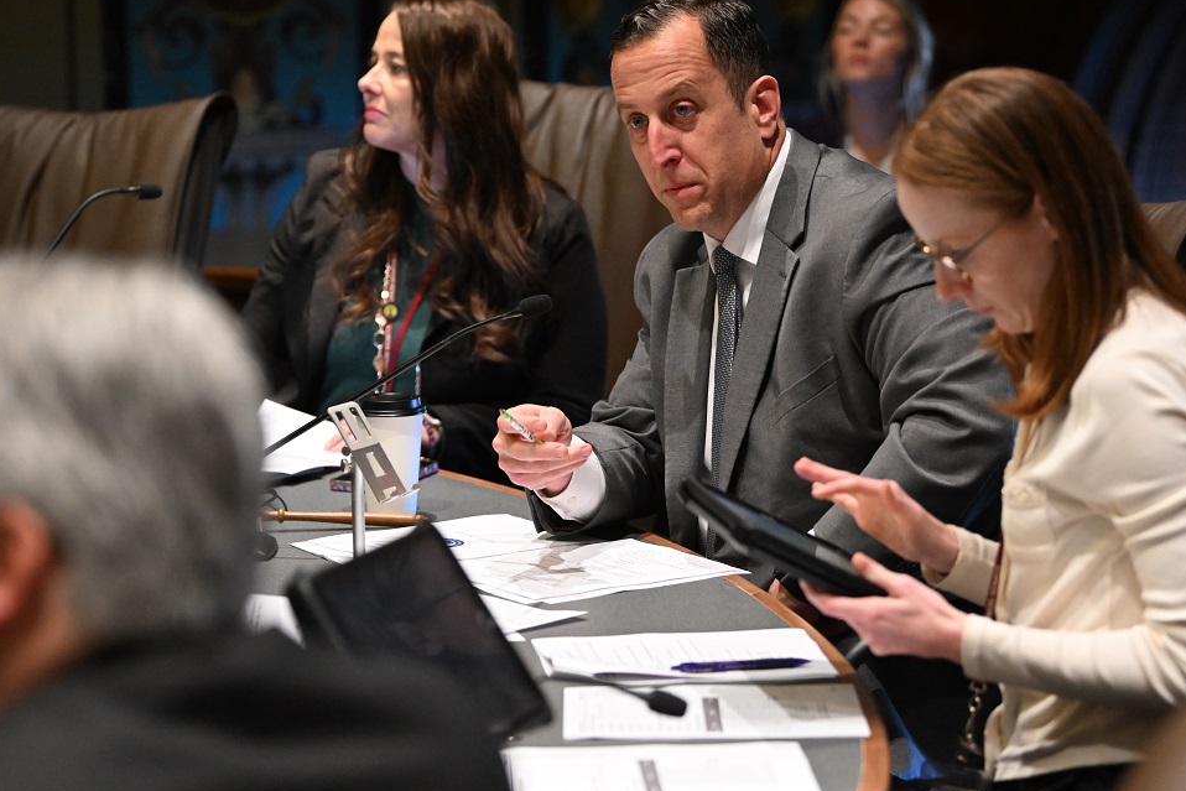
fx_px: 3921
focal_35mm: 119
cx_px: 600
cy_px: 400
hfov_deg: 17.2
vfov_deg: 11.5
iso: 5000
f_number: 2.8
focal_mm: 95
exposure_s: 1/160
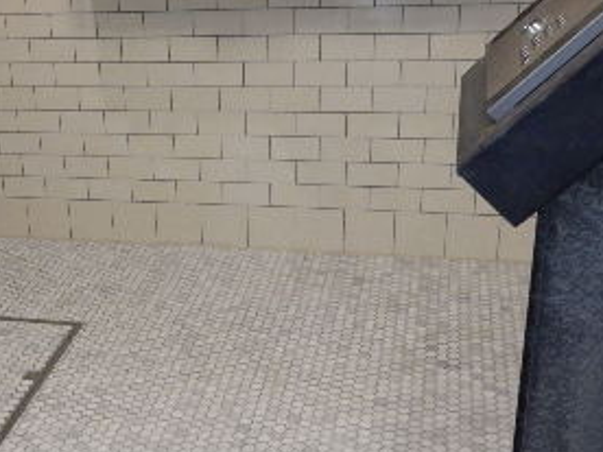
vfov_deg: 25.2
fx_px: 1010
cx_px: 94
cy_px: 273
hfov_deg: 32.1
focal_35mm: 58
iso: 400
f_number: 3.7
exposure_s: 1/30
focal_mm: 4.5
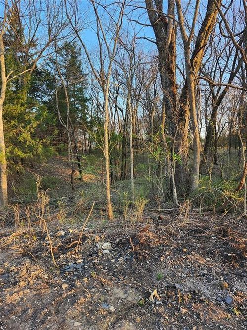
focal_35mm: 23
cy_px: 165
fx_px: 219
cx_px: 124
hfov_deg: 58.9
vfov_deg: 73.9
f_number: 1.8
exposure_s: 1/180
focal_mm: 5.54
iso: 50
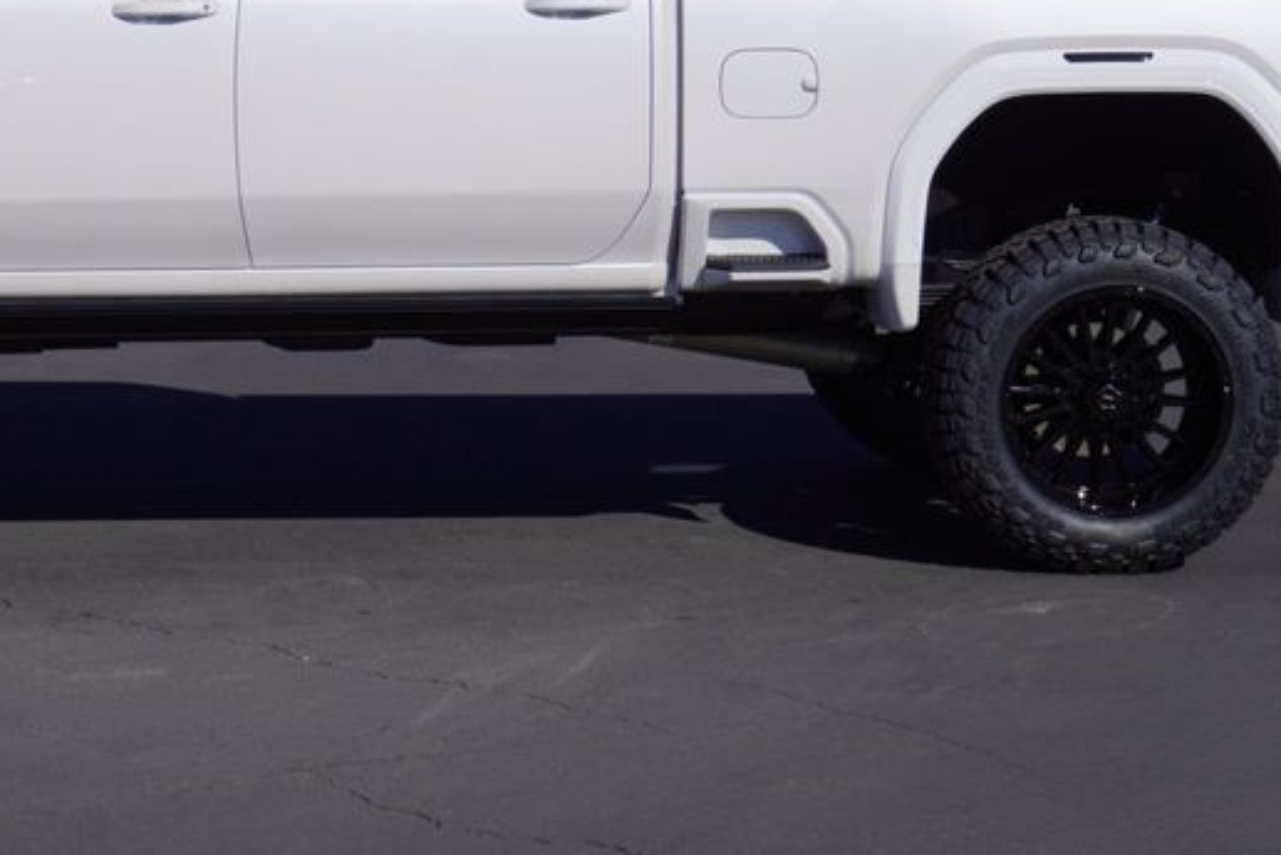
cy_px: 198
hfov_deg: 19.5
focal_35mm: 104
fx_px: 3701
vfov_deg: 13.1
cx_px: 332
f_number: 11
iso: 100
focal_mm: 35
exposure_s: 1/320
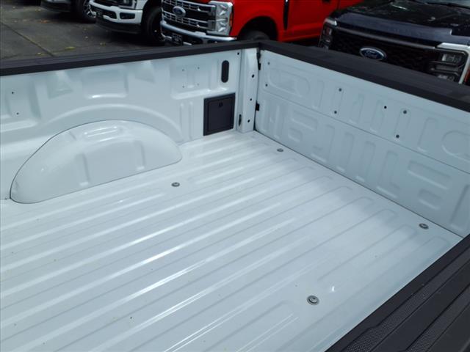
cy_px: 176
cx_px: 235
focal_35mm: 27
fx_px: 367
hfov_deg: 65.3
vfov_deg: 51.4
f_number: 1.9
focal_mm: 3.58
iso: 40
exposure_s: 1/5000
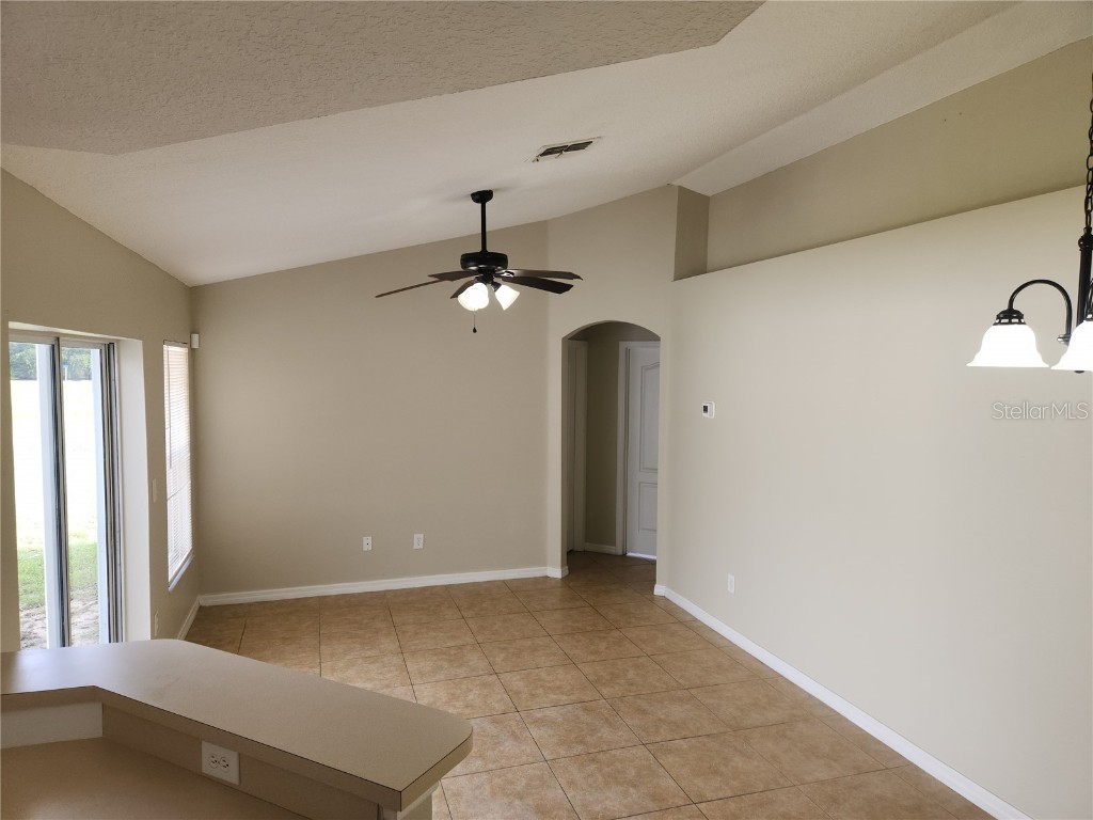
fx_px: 726
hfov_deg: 73.9
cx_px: 546
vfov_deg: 58.9
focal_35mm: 23
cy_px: 410
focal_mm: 5.4
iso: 25
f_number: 1.8
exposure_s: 1/120
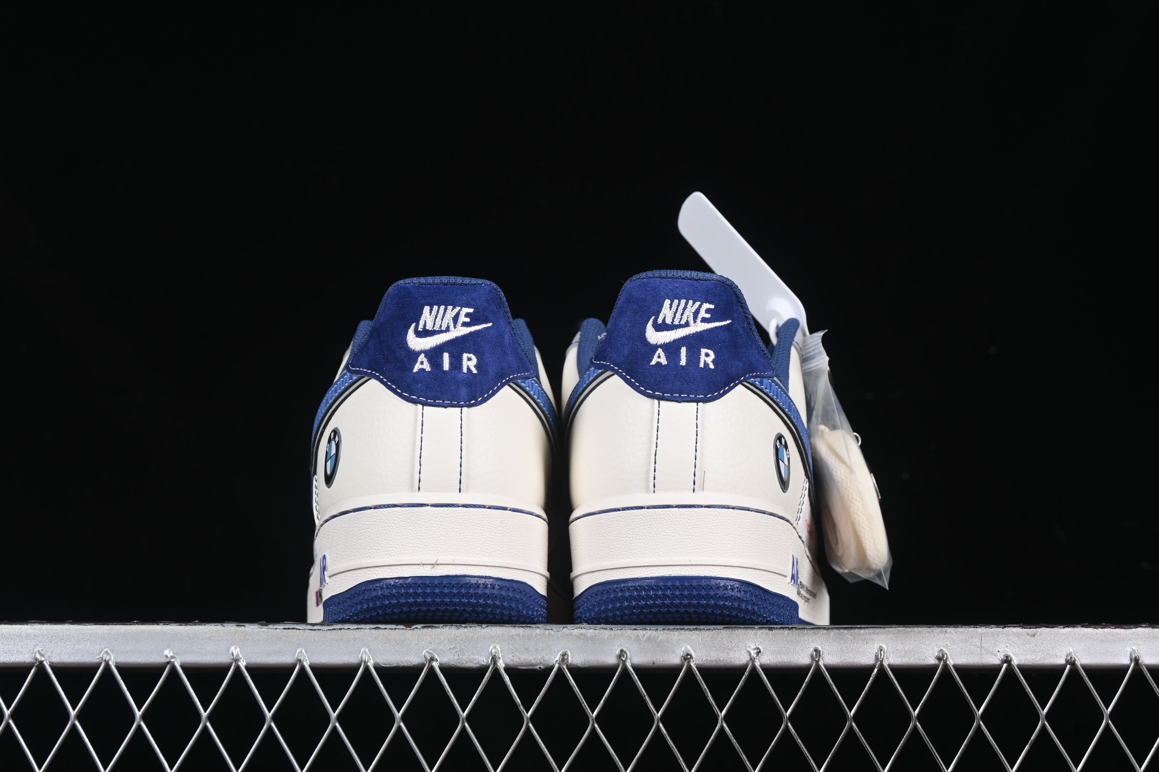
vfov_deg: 18.2
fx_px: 2414
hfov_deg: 27.0
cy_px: 386
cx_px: 580
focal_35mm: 75
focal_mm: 50
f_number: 8
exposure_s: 1/80
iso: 160
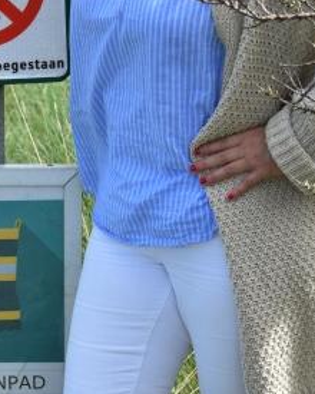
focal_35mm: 157
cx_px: 1
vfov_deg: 12.3
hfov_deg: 9.8
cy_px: 158
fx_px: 1830
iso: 125
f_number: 4.2
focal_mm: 30
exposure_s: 1/500
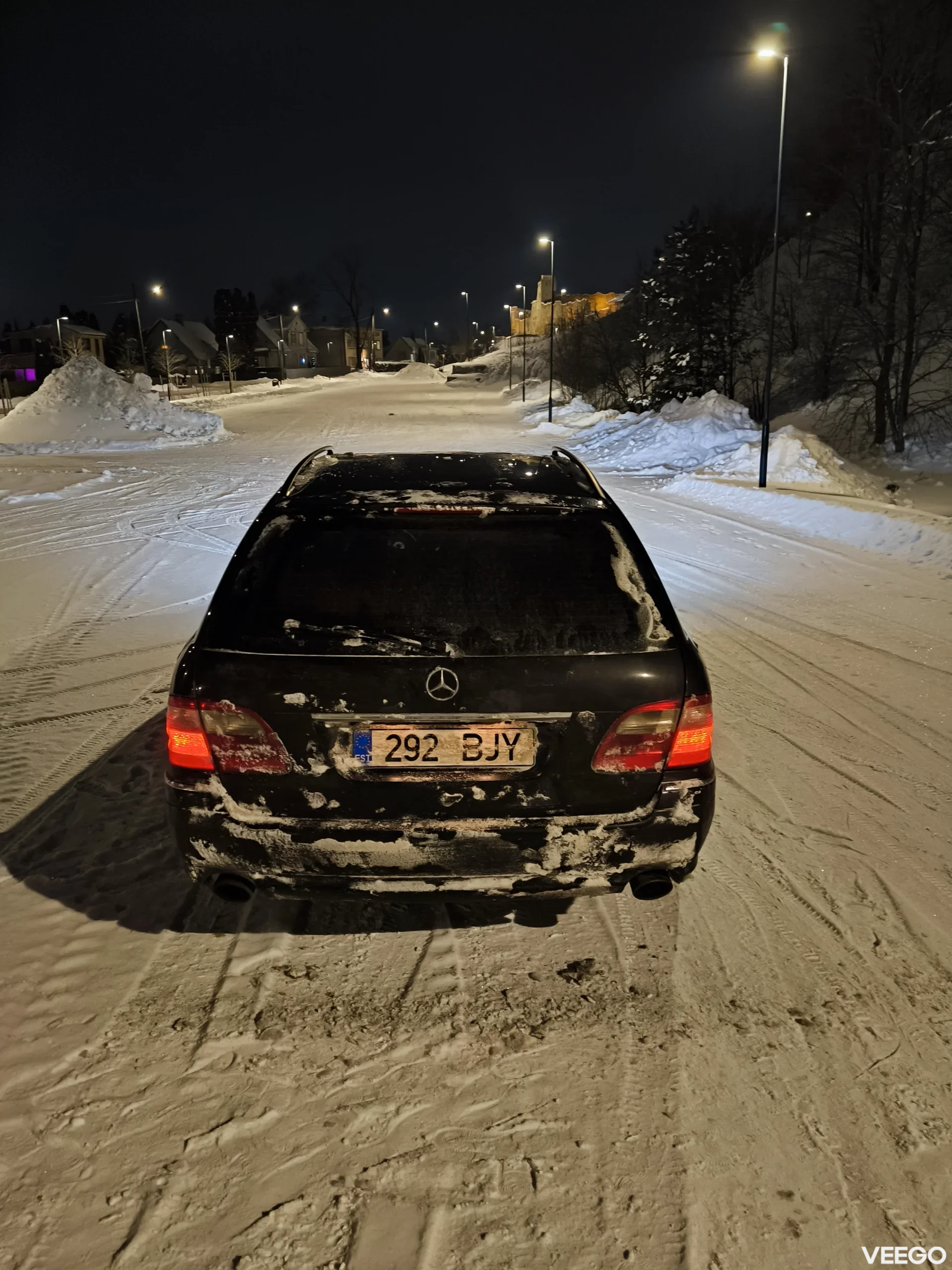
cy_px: 635
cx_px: 476
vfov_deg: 63.4
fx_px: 1027
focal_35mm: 28
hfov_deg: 49.7
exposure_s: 1/20
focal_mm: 6.92
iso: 1250
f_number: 1.9
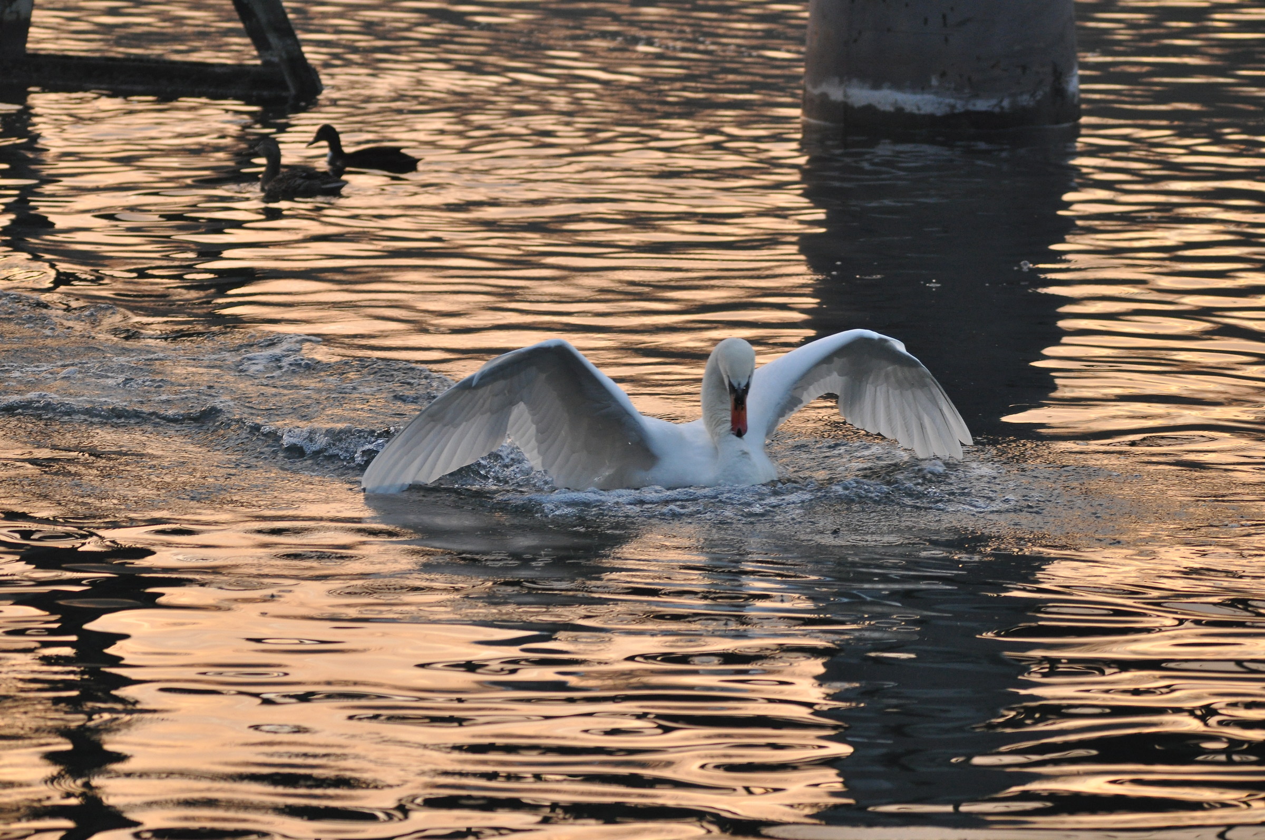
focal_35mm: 225
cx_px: 632
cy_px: 420
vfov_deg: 6.1
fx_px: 7897
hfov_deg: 9.2
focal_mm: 150
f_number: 5
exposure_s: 1/320
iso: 800
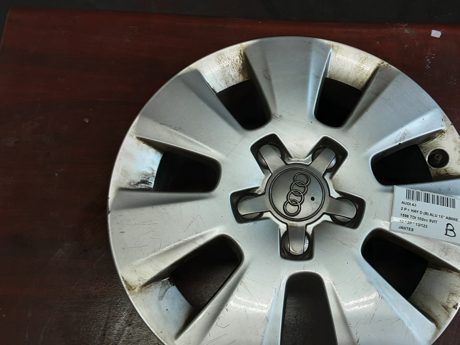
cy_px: 165
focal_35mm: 34
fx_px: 452
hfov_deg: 53.6
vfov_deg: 41.8
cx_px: 275
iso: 50
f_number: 1.9
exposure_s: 1/50
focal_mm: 2.91
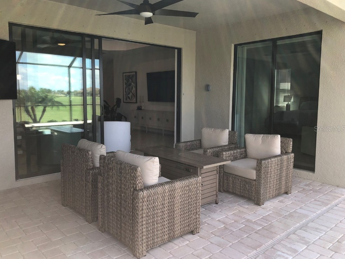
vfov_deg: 48.2
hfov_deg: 61.6
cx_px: 168
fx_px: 289
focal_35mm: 29
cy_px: 128
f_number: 1.8
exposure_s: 1/120
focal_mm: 3.99
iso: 20
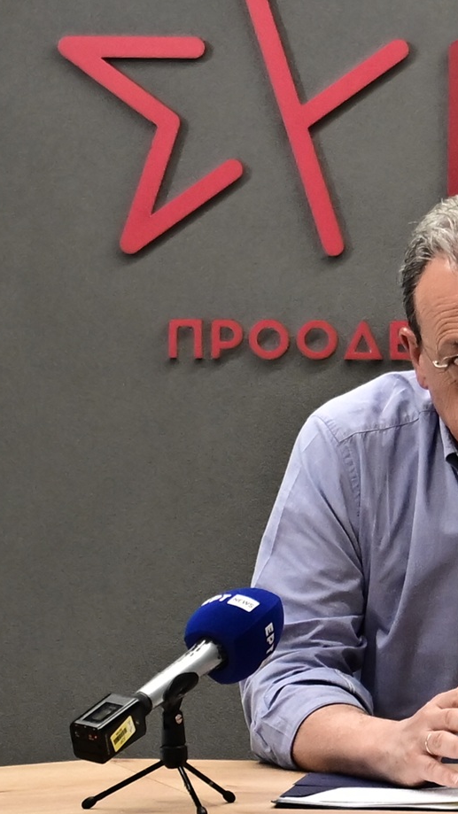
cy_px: 408
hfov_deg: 10.5
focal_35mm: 114
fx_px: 2461
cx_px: 533
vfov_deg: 18.8
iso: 1250
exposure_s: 1/320
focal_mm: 48
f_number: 4
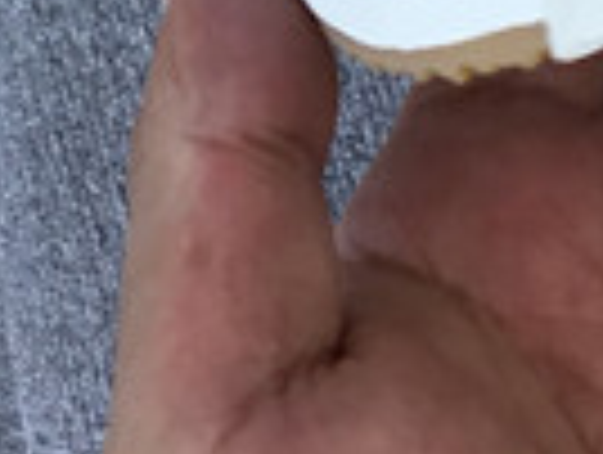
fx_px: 3630
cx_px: 256
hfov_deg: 9.5
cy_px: -847
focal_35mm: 208
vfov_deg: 6.6
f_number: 2.4
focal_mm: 3.3
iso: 32
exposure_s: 1/100
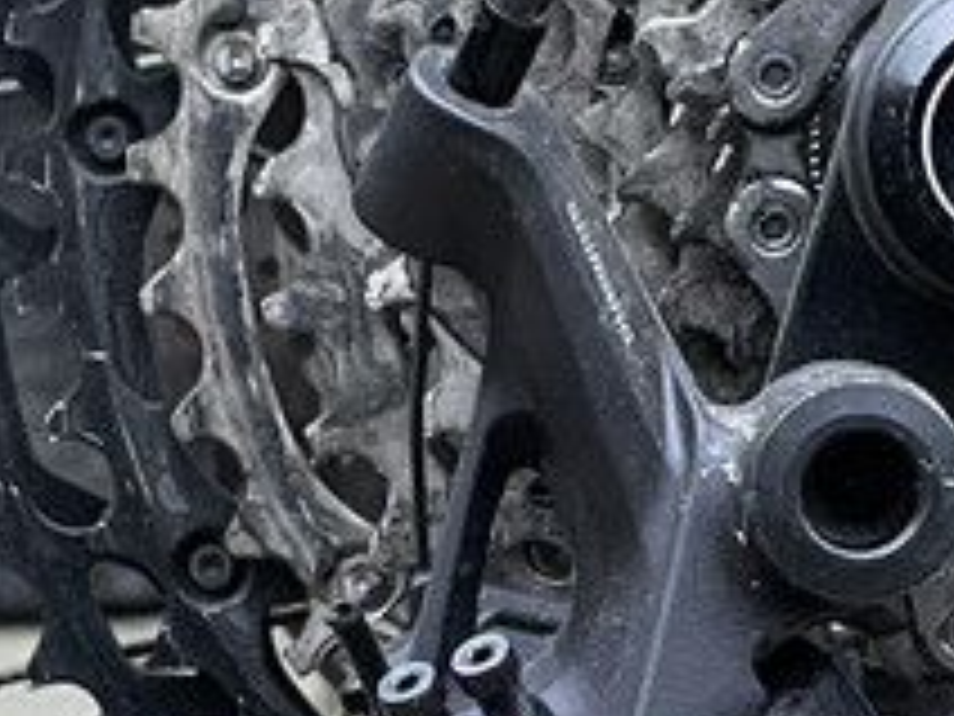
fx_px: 3610
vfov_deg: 11.2
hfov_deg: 15.1
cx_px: 475
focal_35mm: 131
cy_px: 707
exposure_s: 1/60
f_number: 1.6
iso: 250
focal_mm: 4.2
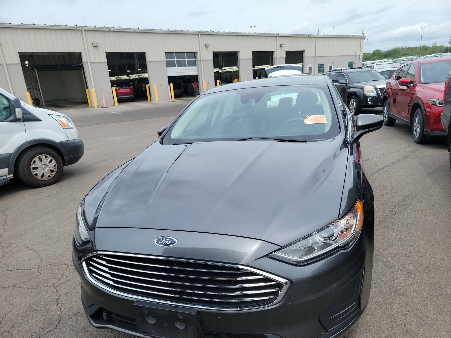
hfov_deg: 71.6
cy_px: 169
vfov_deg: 56.8
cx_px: 226
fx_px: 313
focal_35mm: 24
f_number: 1.8
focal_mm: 6.7
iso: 50
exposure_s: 1/634
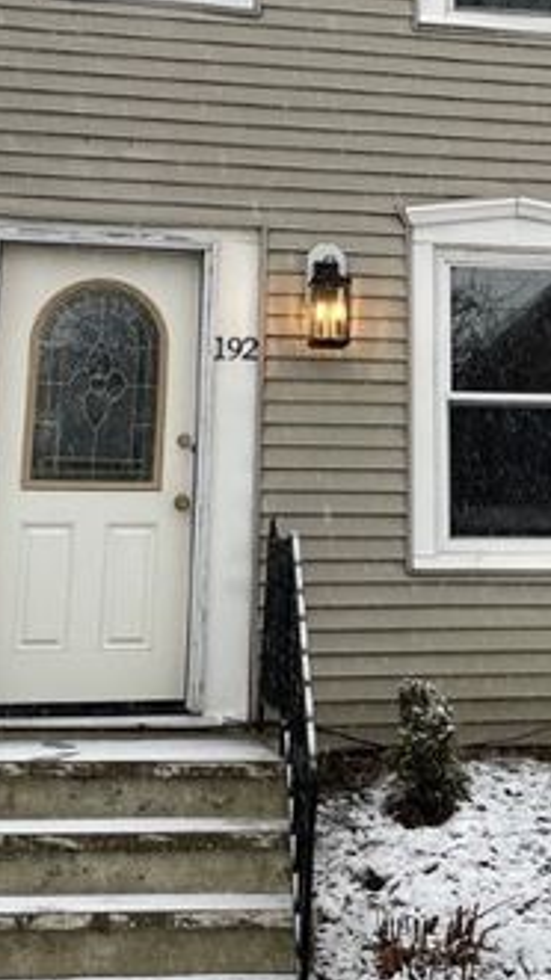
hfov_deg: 20.8
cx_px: 441
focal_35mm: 57
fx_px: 1482
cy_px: 283
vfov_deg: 36.0
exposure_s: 1/171
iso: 32
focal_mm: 4.2
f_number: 1.6
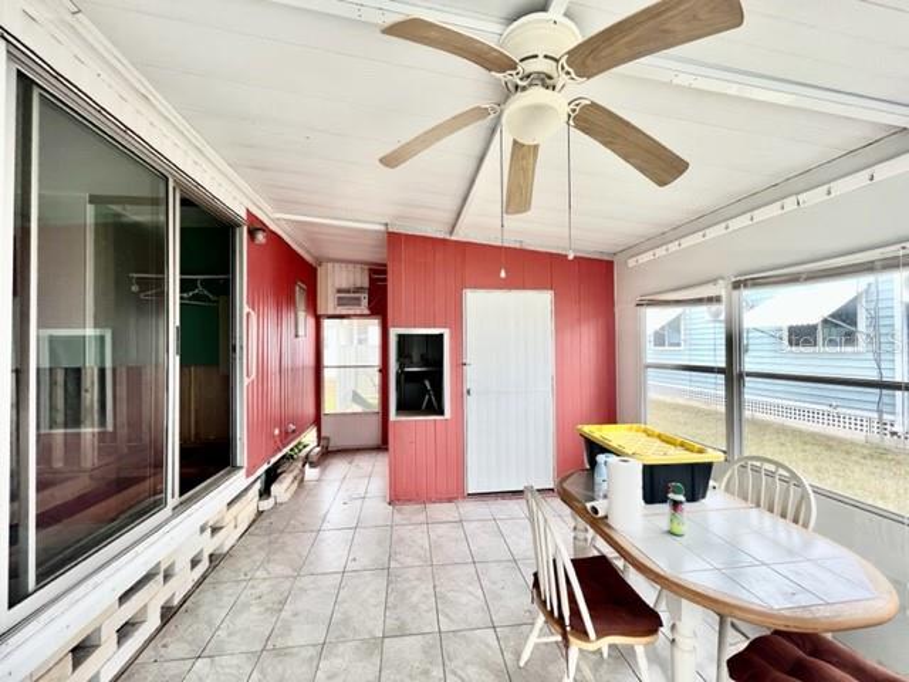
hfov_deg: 106.2
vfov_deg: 89.9
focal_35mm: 13
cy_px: 341
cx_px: 454
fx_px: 341
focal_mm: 1.57
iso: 64
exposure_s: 1/122
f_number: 1.8
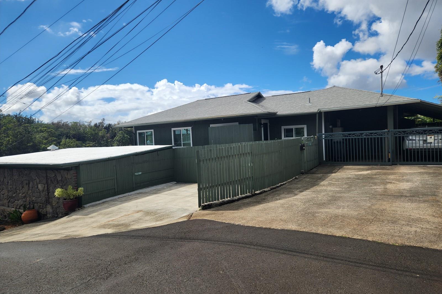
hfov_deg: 73.7
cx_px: 221
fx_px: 295
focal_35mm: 24
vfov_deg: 53.1
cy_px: 157
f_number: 1.8
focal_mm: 5.4
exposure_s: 1/2145
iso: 20
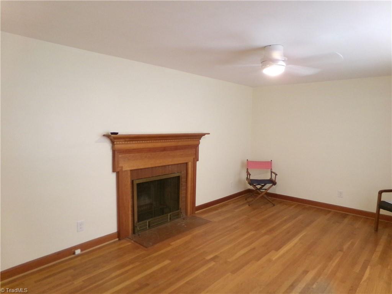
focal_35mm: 24
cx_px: 196
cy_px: 147
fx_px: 272
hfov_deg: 71.6
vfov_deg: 56.8
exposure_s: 1/17
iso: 635
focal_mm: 4.3
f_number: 3.7
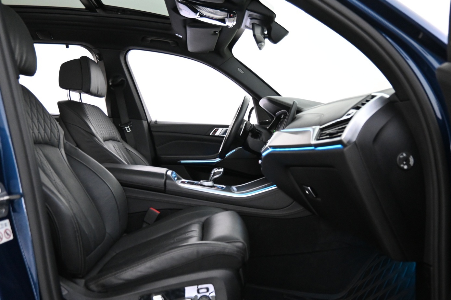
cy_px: 168
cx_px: 237
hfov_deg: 65.4
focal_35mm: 28
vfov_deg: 46.3
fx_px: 351
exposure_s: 1/25
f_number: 3.5
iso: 3200
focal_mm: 16
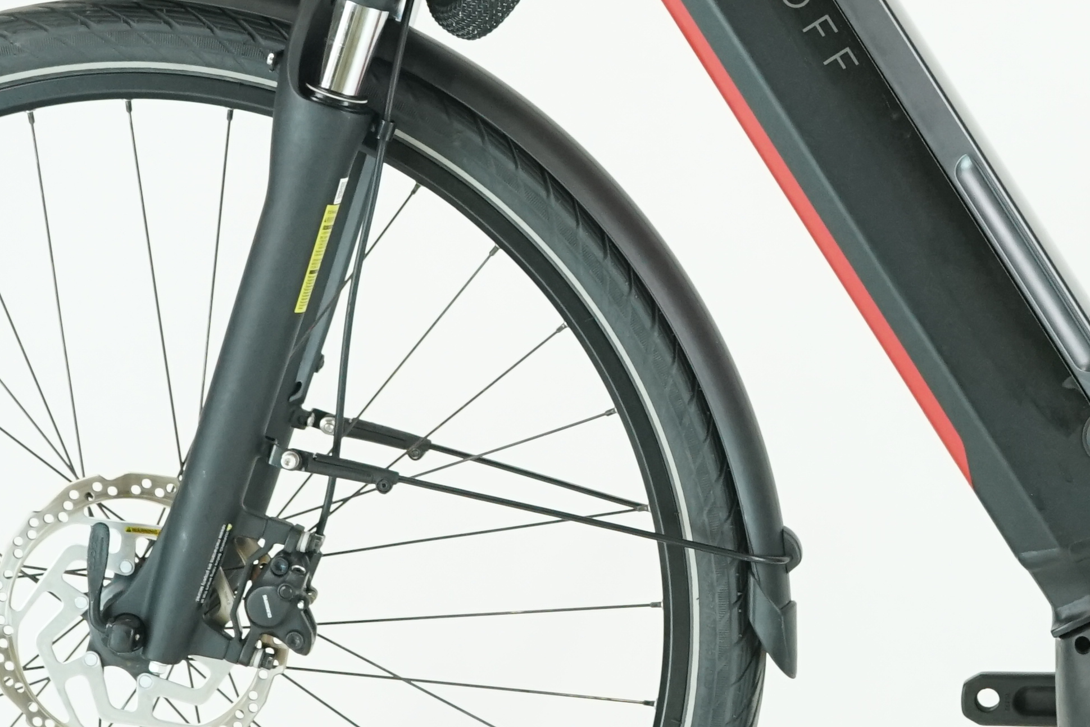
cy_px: 191
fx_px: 5056
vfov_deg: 8.2
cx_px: 1161
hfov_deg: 12.1
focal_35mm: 167
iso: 1600
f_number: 5
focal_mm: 54
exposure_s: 1/200
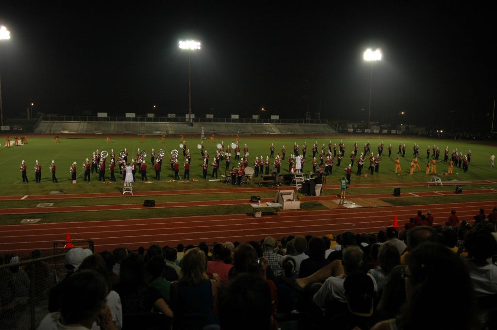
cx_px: 248
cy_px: 165
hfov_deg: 67.4
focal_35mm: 27
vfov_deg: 47.8
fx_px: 372
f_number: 2.8
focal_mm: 18
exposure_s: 1/60
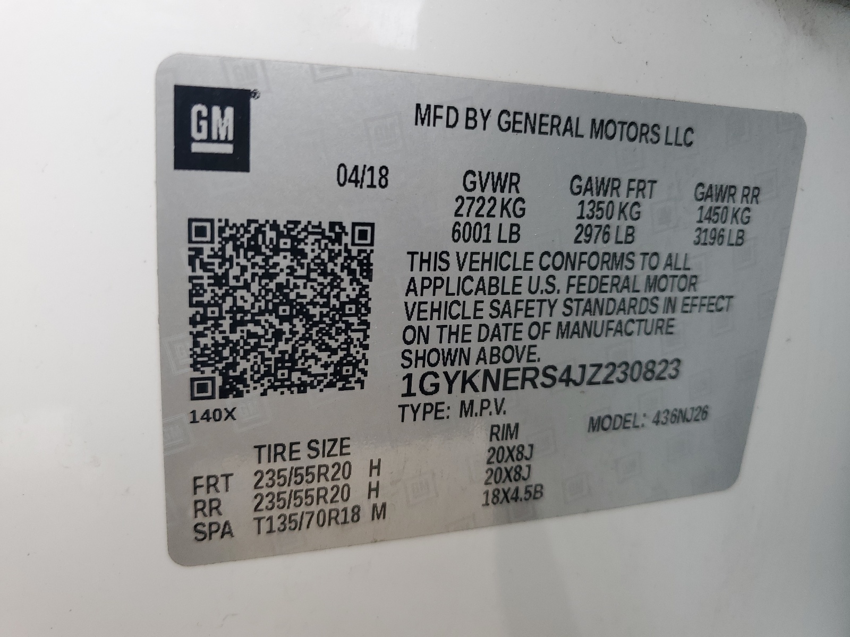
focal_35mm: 26
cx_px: 425
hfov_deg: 67.3
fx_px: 638
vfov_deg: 53.1
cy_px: 318
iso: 50
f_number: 1.5
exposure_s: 1/222
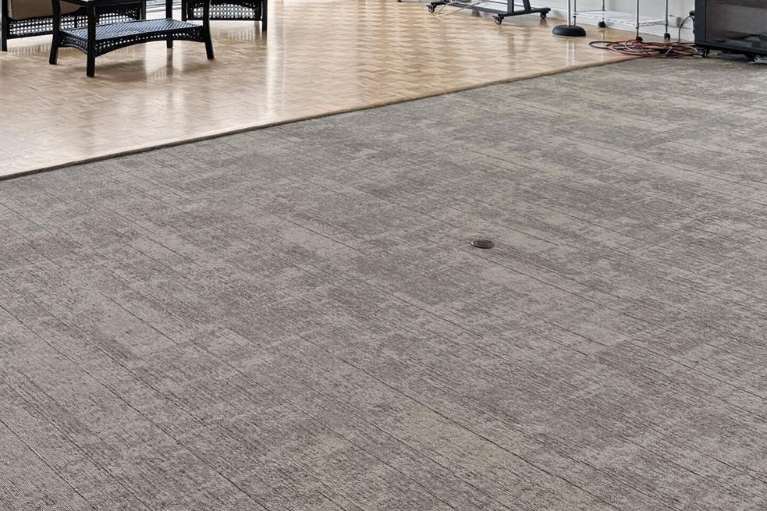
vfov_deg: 24.3
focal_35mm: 52
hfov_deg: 37.4
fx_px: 1108
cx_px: 211
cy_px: -46
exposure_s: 1/120
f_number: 1.8
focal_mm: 6.76
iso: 160
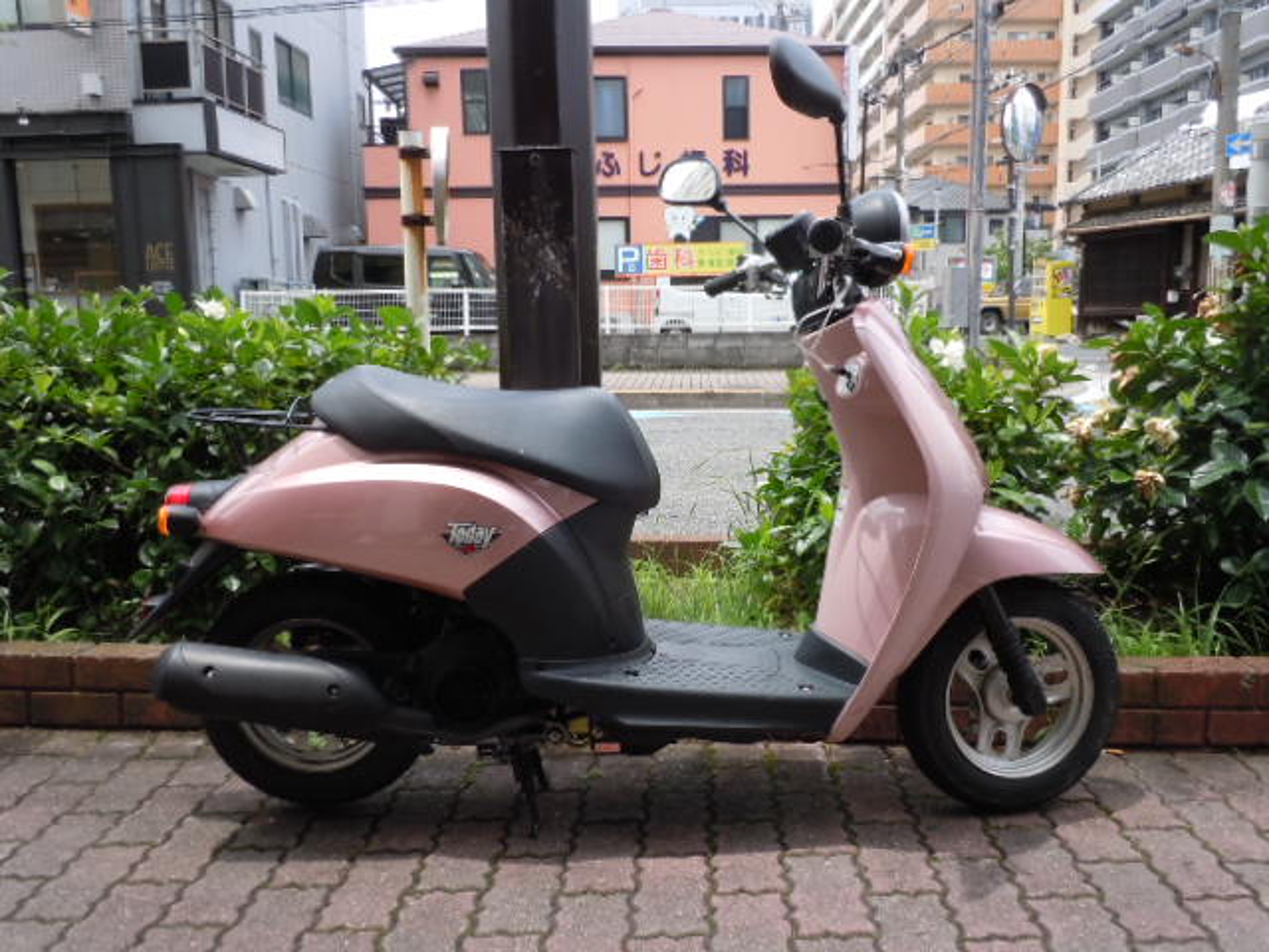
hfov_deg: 63.4
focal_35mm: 28
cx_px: 634
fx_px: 1026
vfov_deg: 49.7
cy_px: 476
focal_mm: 5
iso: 100
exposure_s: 1/320
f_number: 3.7
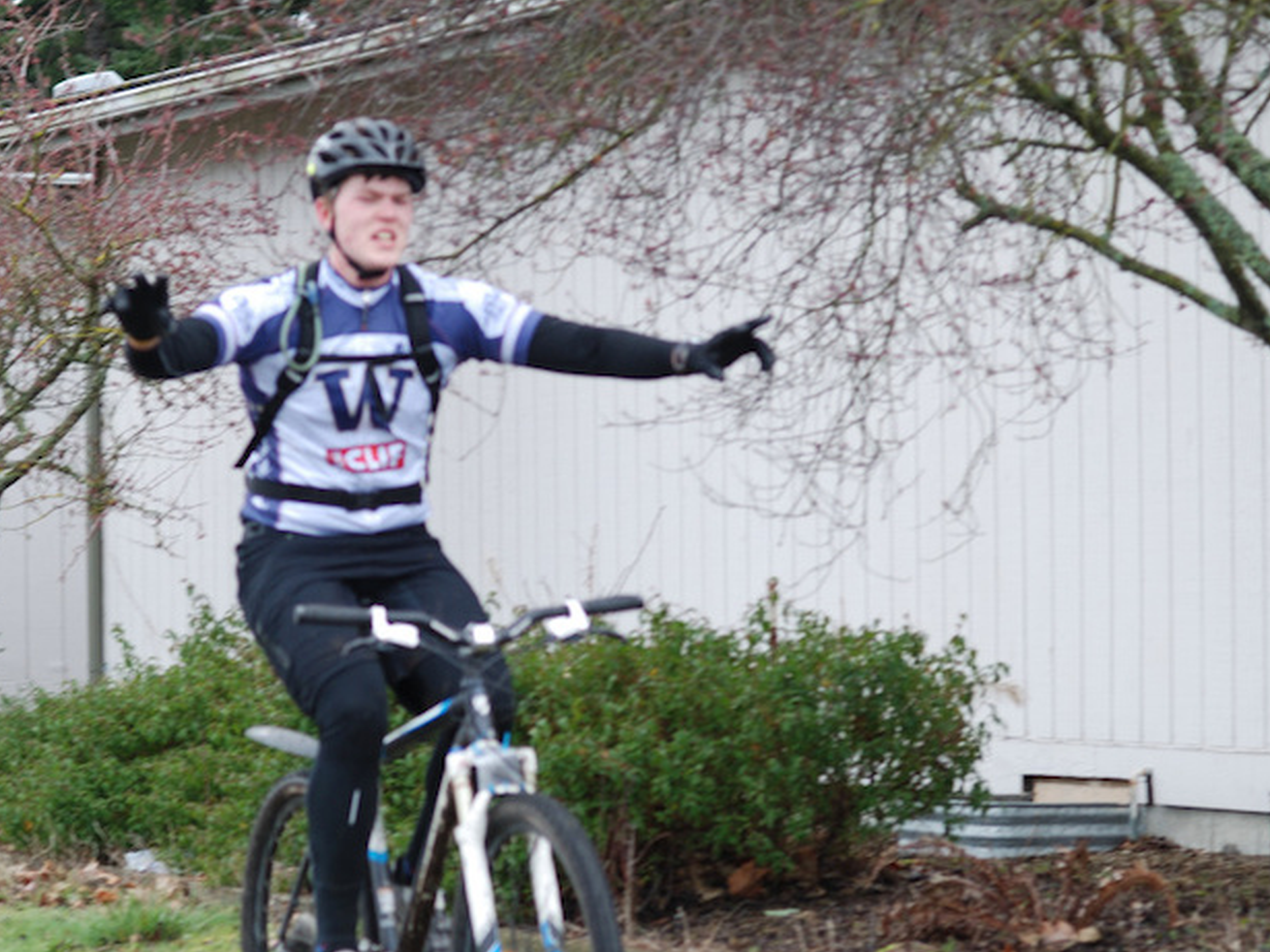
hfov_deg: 12.4
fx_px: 5855
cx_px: 551
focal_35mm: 160
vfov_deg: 9.3
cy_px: 436
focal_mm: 85
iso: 200
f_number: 4
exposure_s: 1/250
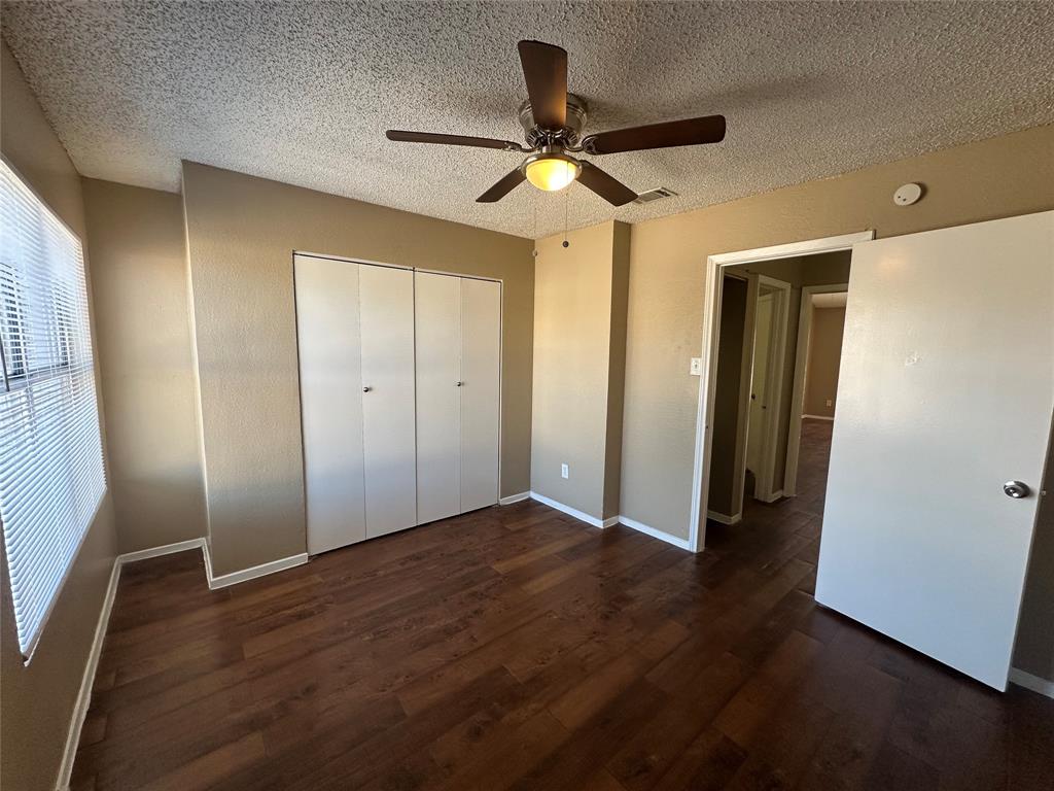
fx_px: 426
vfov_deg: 85.7
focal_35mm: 14
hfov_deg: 102.1
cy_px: 396
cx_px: 527
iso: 125
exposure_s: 1/99
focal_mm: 2.22
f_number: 2.2
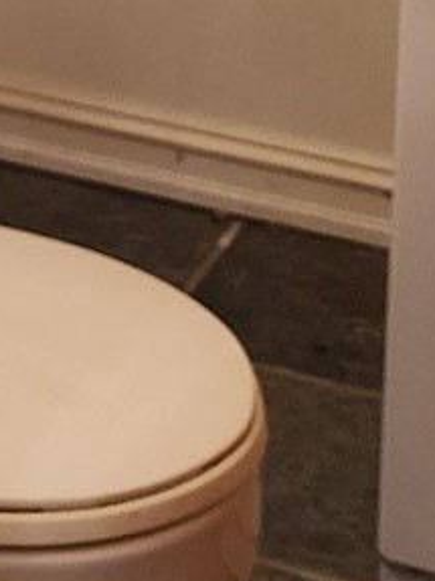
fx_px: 2582
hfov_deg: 9.3
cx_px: -297
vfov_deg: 12.1
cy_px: -340
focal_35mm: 154
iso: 320
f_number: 1.8
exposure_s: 1/120
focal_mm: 6.4
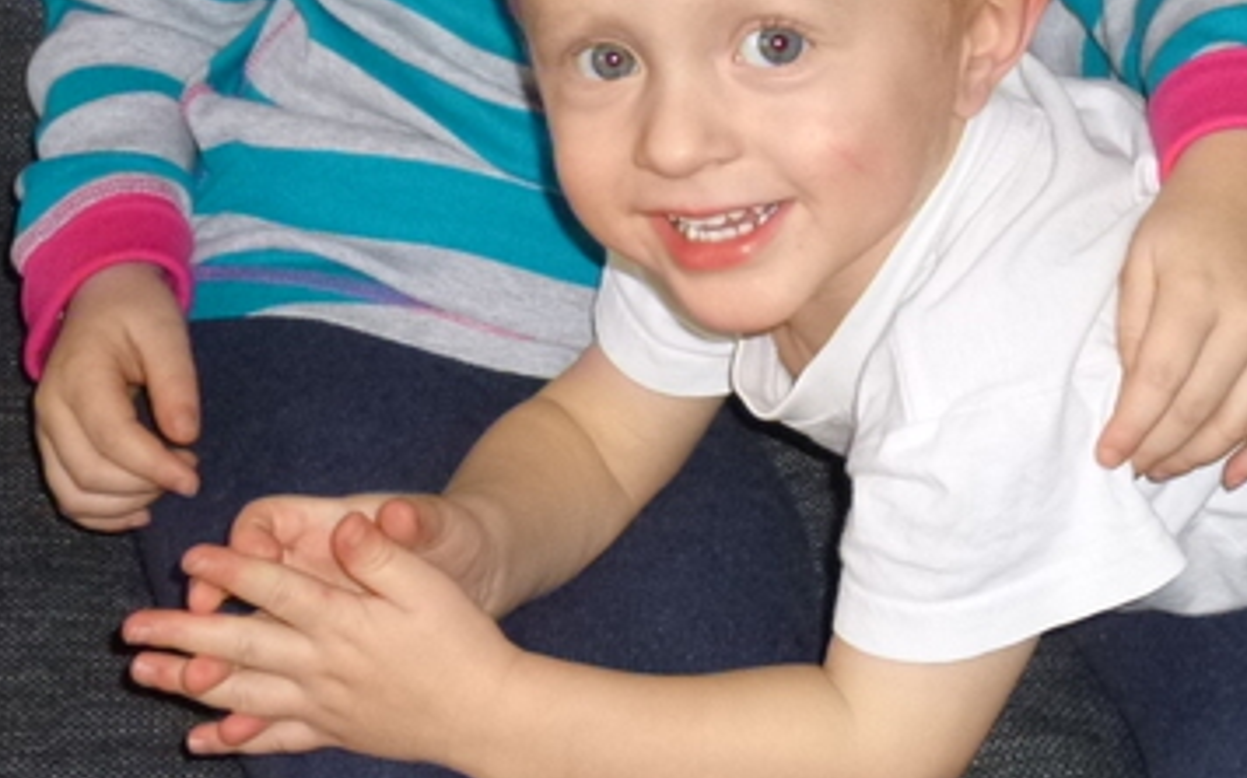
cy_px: -21
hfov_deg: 25.1
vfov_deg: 15.8
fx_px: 2751
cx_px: 981
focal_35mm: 81
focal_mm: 6
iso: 400
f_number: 3.5
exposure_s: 1/60
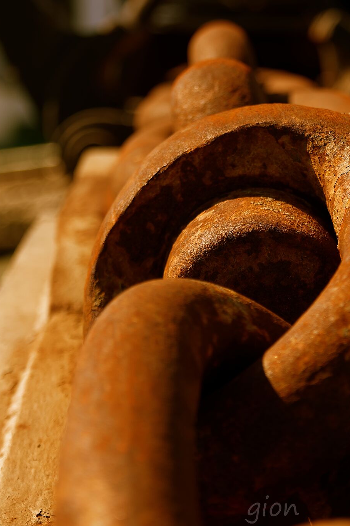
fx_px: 1925
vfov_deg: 15.5
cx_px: 272
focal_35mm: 132
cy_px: 253
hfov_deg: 10.4
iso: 100
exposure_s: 1/2000
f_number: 2.8
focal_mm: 50
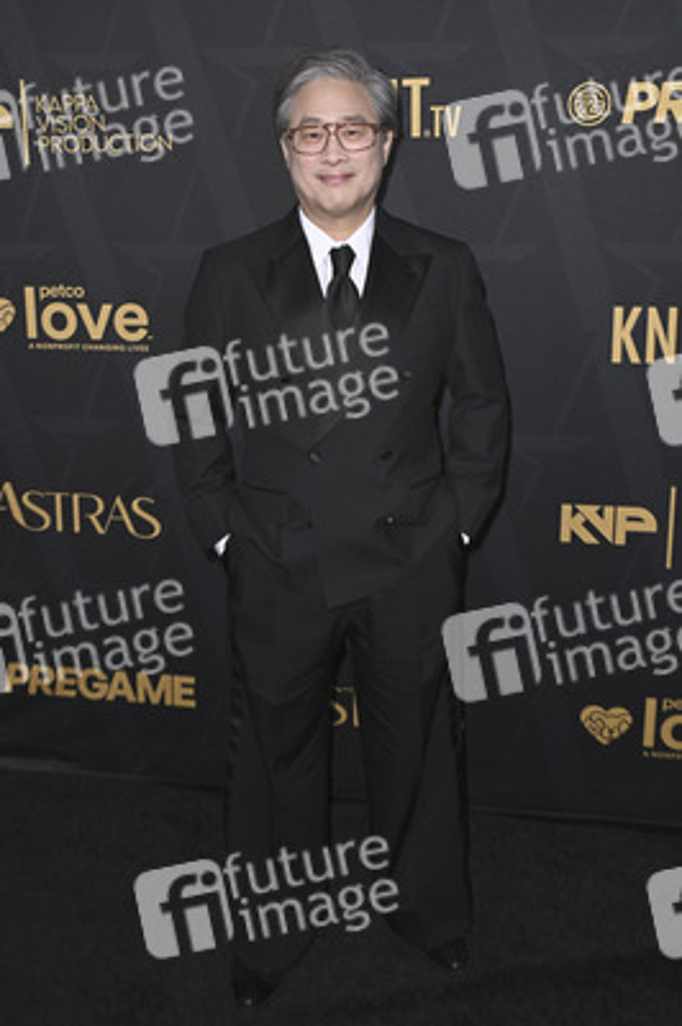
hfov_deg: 36.8
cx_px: 341
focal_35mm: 36
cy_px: 513
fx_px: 1025
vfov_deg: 53.2
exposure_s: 1/320
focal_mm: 36
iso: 2000
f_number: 5.6
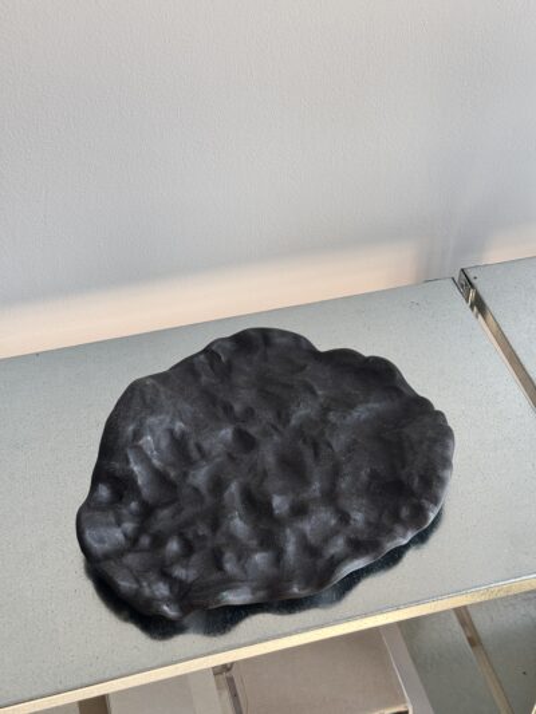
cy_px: 357
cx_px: 268
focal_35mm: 48
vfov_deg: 39.6
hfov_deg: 30.3
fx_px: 991
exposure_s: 1/138
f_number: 1.78
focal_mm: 6.76
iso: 100
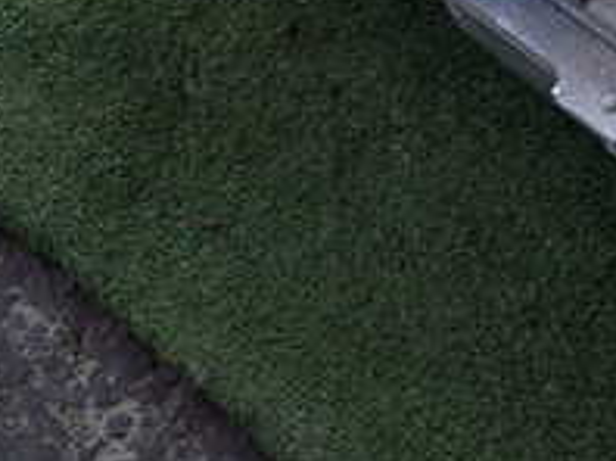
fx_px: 1617
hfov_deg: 20.4
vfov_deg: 15.2
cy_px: -193
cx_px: 712
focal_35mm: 91
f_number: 2.3
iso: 125
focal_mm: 5.4
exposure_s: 1/125
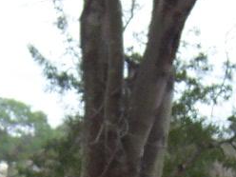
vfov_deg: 8.8
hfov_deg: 12.3
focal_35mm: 160
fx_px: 1091
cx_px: 148
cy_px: 345
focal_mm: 5.5
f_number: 3.4
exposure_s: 1/250
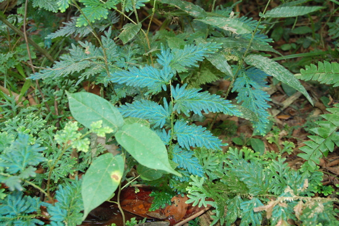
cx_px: 170
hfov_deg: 53.2
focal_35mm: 36
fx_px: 339
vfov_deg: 36.8
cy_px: 113
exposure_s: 1/60
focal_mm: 24
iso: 1600
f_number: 5
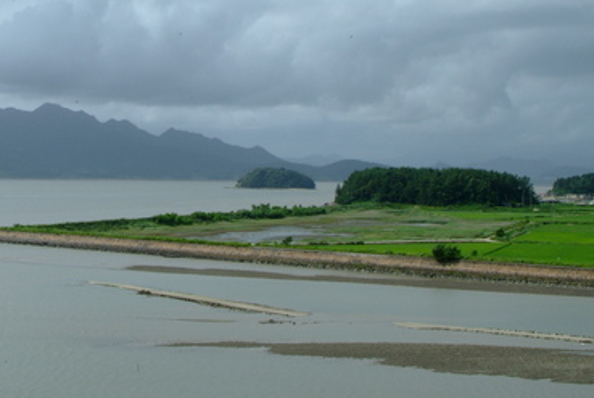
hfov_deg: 27.5
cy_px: 211
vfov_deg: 19.0
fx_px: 1189
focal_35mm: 72
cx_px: 117
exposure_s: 1/90
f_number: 22
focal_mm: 25
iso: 200
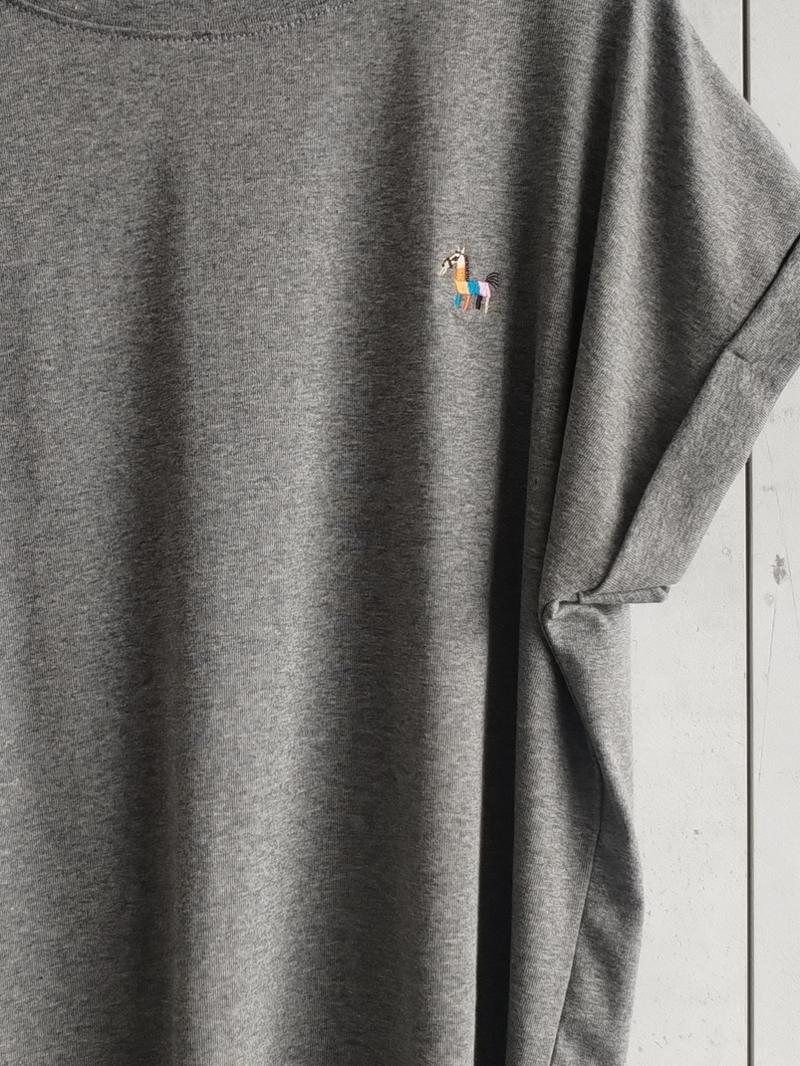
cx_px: 194
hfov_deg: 22.4
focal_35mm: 65
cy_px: 484
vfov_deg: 29.8
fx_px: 2003
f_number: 1.8
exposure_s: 1/100
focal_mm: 4.75
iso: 220
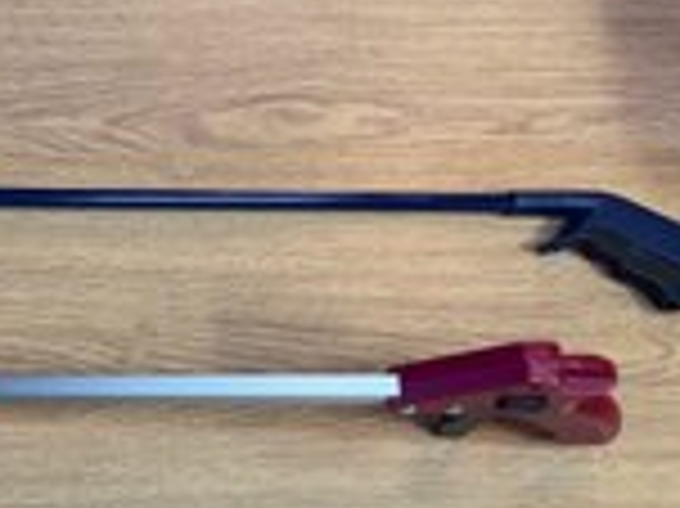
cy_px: 434
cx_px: -7
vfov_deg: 24.2
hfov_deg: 30.3
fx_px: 1158
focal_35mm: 59
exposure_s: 1/60
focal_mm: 5.7
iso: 125
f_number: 1.5
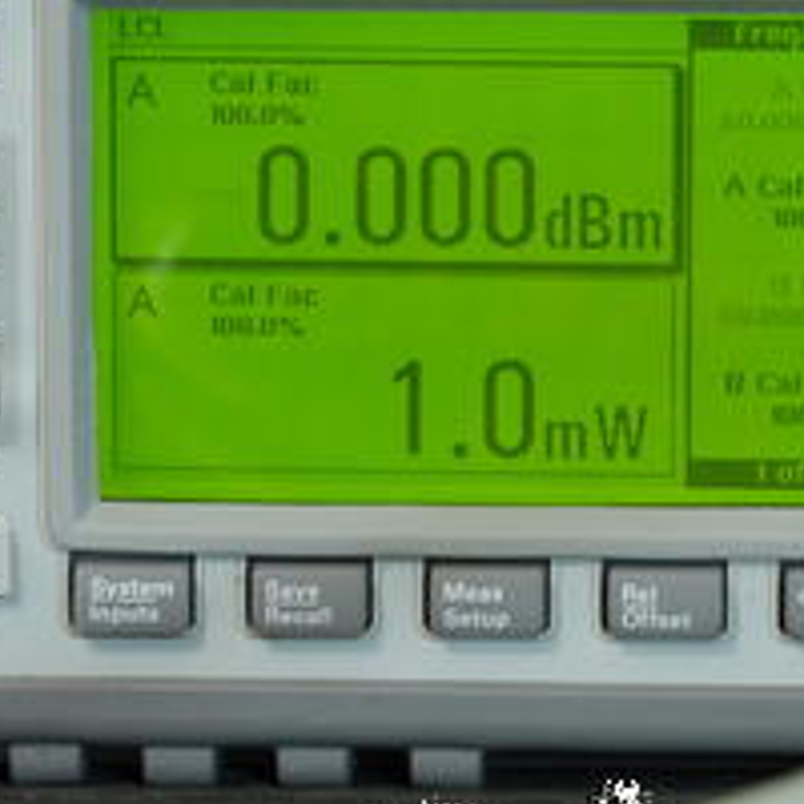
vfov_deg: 3.5
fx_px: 12981
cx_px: 519
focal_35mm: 494
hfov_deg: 3.5
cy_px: 406
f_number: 11
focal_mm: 140
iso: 400
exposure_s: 1/2.5
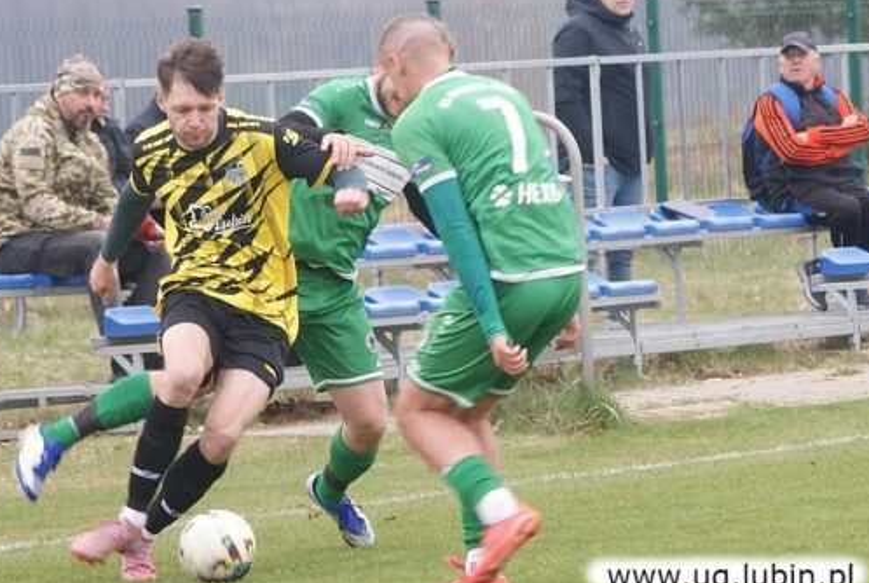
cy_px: 285
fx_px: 5683
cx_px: 386
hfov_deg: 8.7
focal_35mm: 235
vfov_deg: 5.9
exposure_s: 1/250
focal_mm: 130
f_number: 5.6
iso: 200
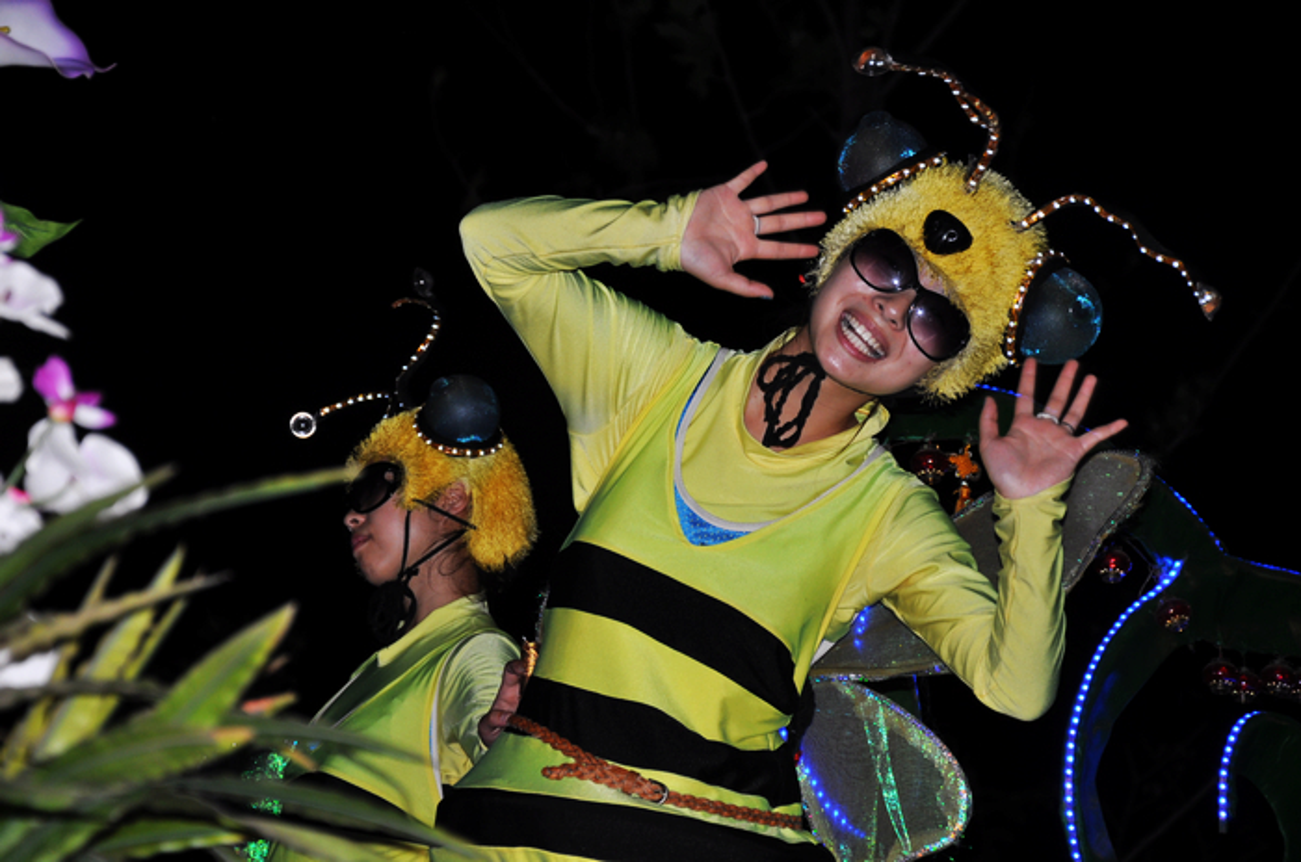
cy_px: 431
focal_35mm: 128
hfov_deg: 16.1
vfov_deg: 10.7
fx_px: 4599
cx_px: 650
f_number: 5.6
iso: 200
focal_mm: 85
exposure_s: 1/60
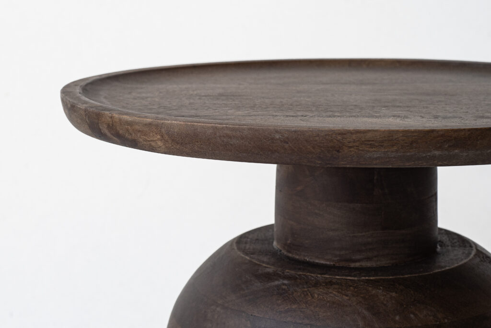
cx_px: 246
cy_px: 164
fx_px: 682
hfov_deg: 39.6
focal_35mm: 50
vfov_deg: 27.0
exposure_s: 1/80
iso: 400
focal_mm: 50
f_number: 8
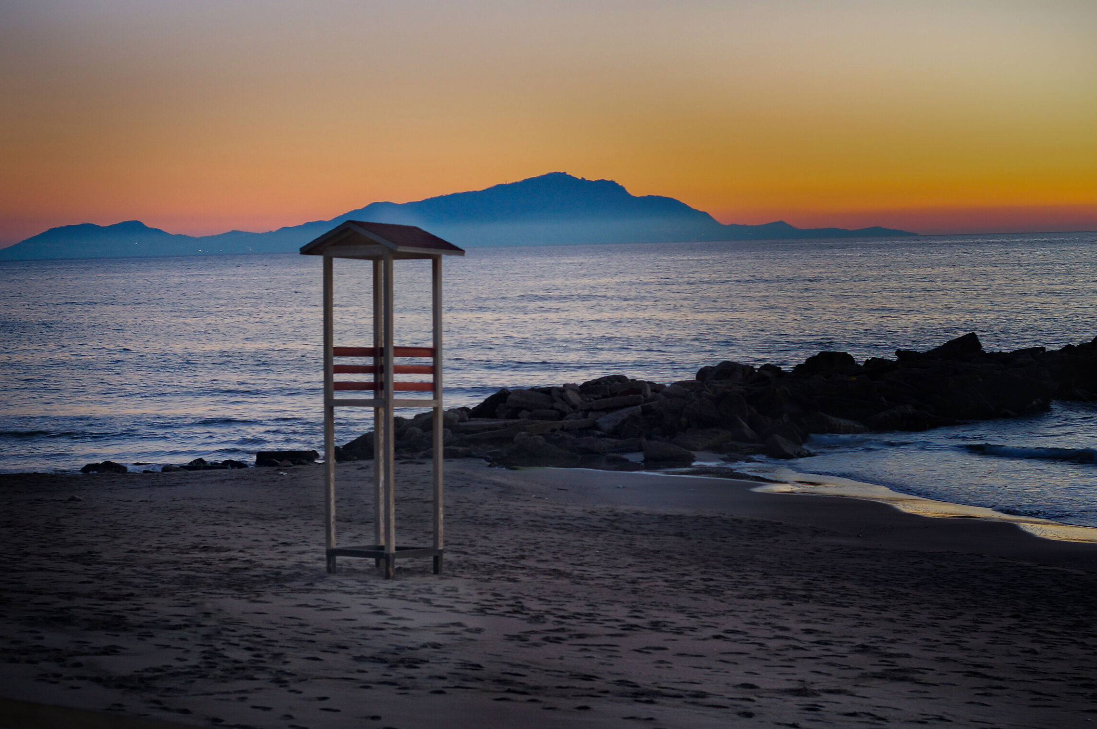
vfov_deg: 17.2
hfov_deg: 25.7
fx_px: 2405
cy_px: 348
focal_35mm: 79
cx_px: 565
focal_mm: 50
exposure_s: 1/30
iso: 200
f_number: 4.5
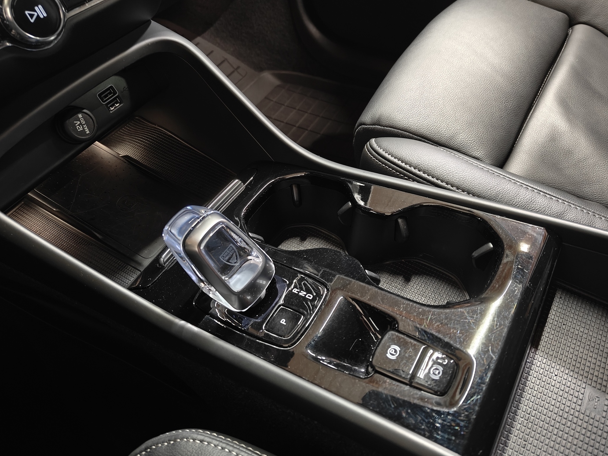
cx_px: 311
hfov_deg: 69.4
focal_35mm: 25
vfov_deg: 54.9
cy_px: 222
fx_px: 439
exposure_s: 1/23
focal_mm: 5.59
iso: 1250
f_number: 1.8
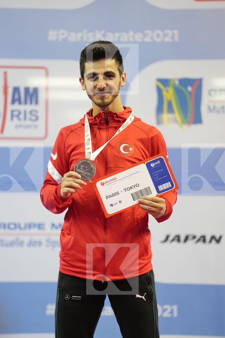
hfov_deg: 6.9
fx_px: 1875
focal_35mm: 200
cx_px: 112
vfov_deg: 10.3
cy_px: 169
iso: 1250
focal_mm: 200
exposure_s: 1/250
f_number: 2.8
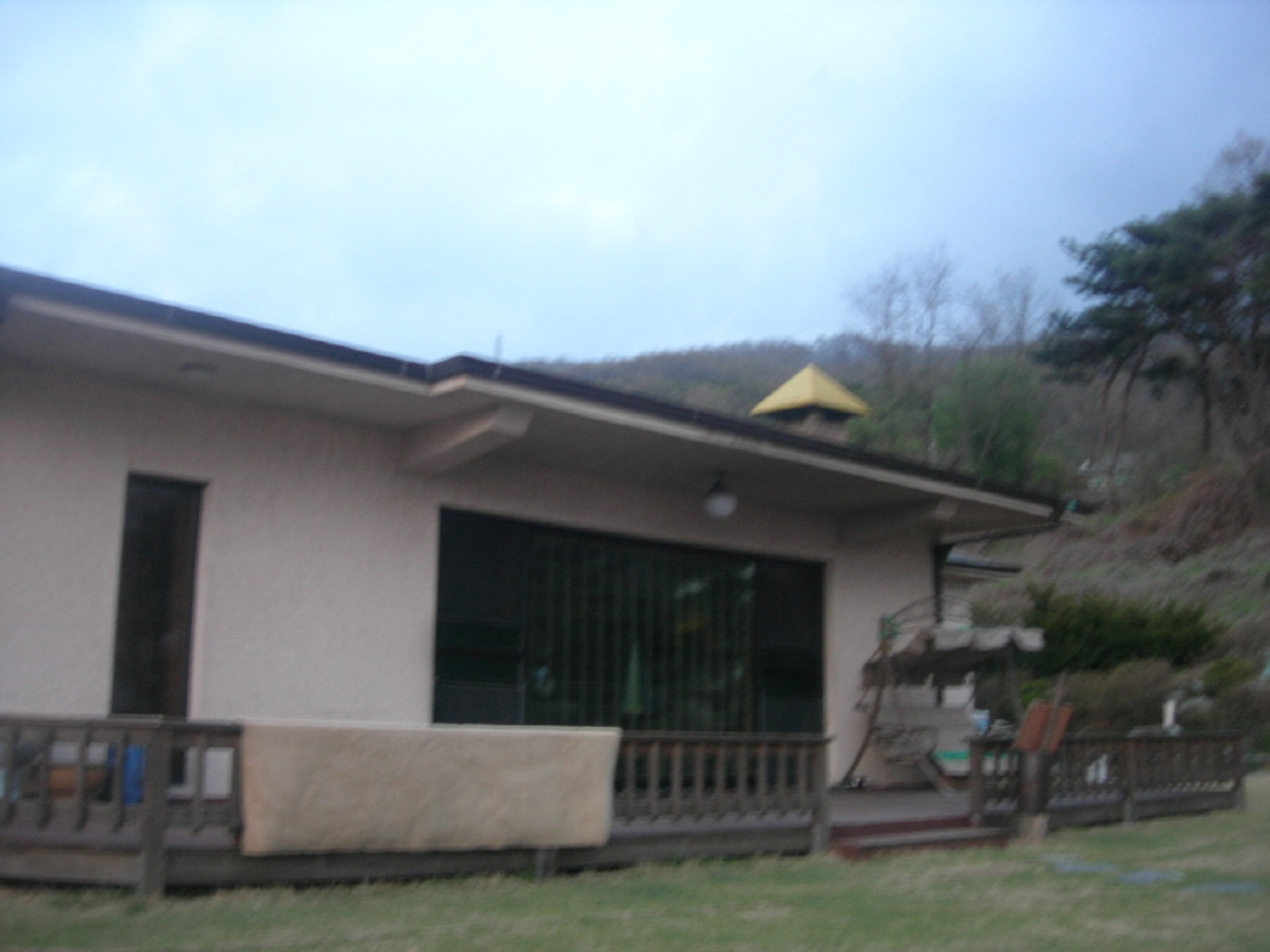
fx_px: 1394
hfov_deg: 49.0
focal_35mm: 38
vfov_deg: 37.7
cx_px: 635
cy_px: 476
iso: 77
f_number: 2.8
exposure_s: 1/3.9
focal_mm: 7.8
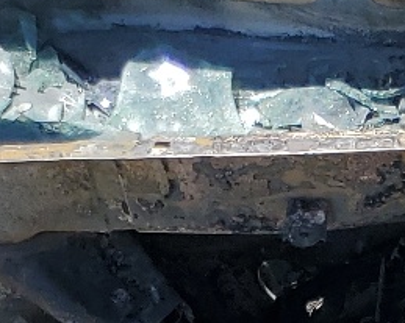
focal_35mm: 157
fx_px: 1881
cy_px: 813
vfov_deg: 8.8
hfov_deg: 11.5
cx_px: 713
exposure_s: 1/2500
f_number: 1.5
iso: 50
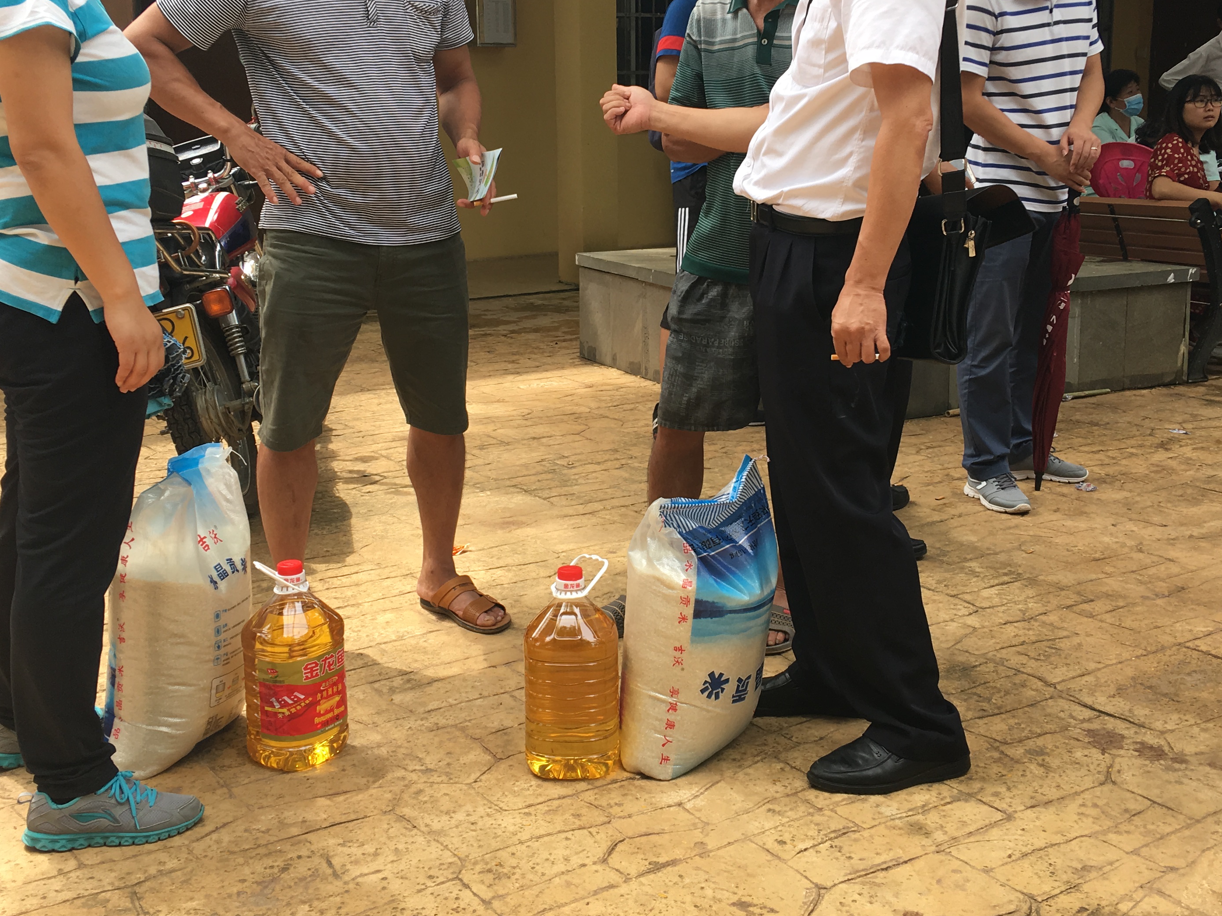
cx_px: 625
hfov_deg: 44.8
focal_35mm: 42
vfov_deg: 34.3
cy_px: 373
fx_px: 1483
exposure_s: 1/273
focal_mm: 4.15
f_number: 2.2
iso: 25
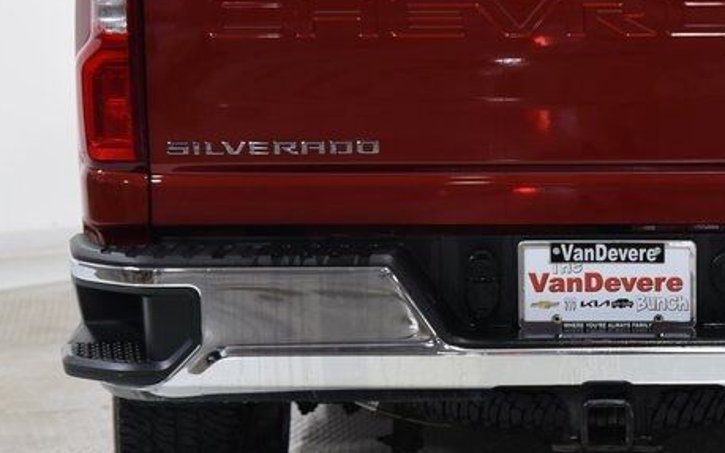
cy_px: 139
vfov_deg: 9.3
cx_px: 621
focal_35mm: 141
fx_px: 2786
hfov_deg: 14.7
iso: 1600
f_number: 4
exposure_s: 1/80
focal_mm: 62
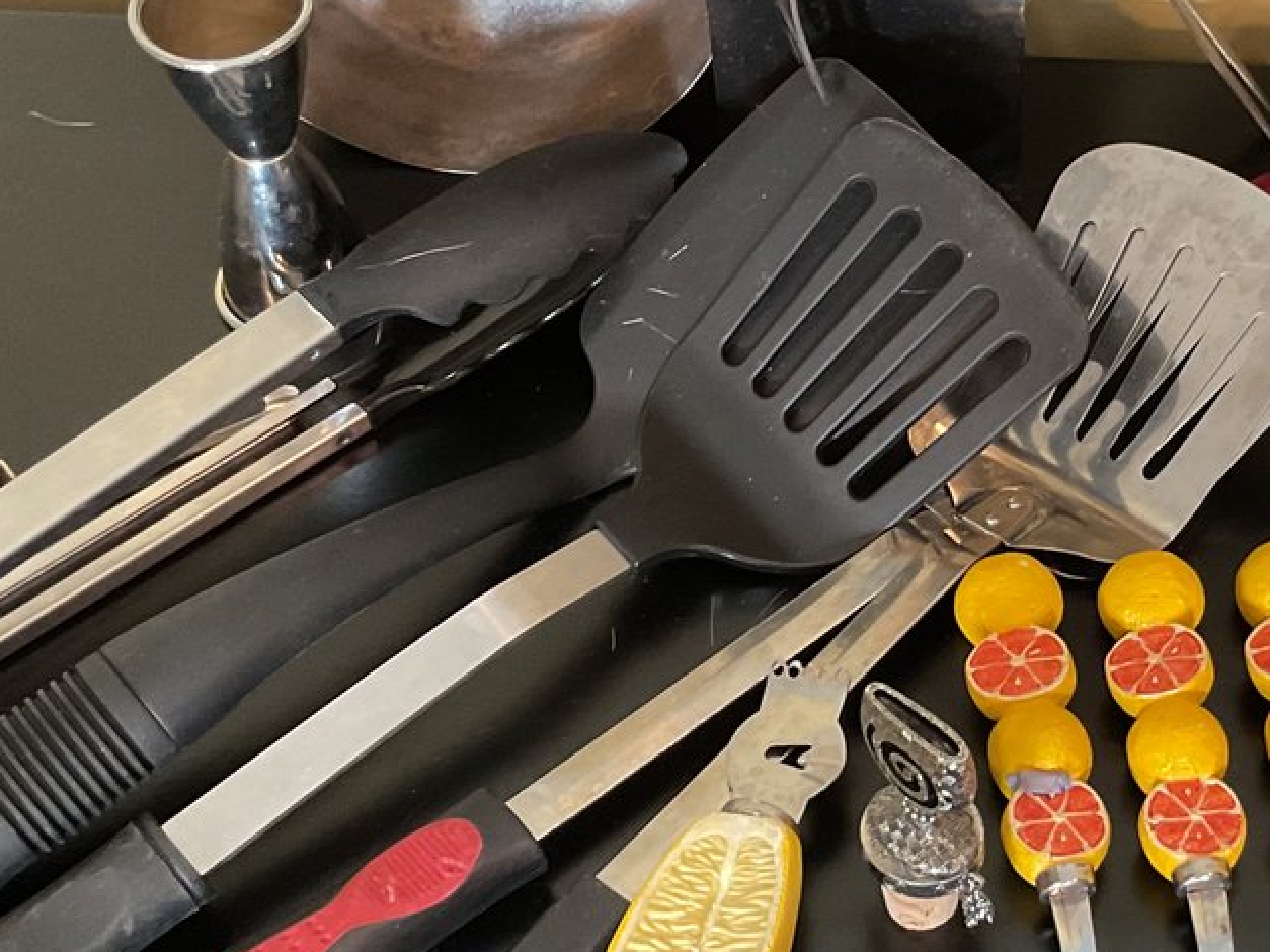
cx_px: 1154
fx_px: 2568
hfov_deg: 26.8
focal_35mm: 70
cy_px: 493
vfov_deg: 21.0
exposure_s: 1/40
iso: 200
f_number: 1.8
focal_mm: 3
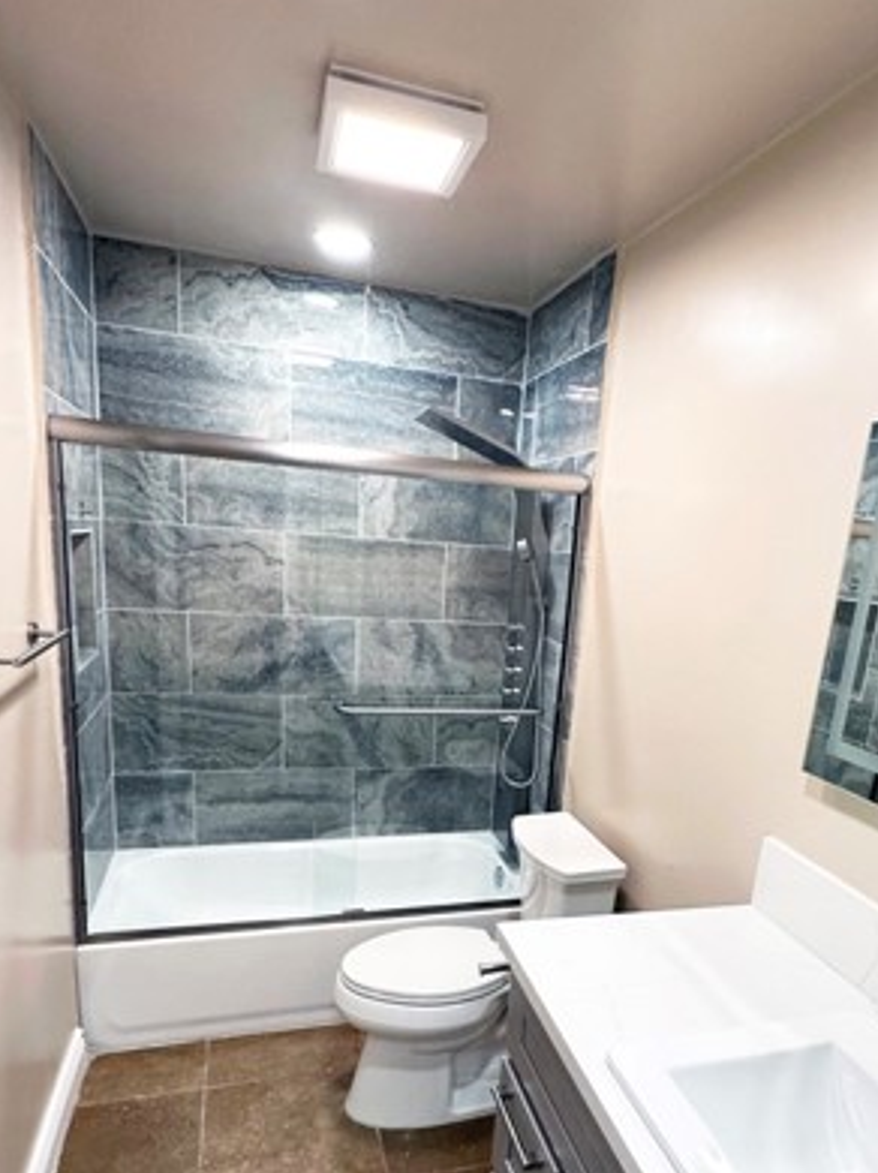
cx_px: 505
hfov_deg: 58.6
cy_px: 743
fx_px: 779
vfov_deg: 72.6
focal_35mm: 23
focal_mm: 2.22
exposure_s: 1/120
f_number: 2.2
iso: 160
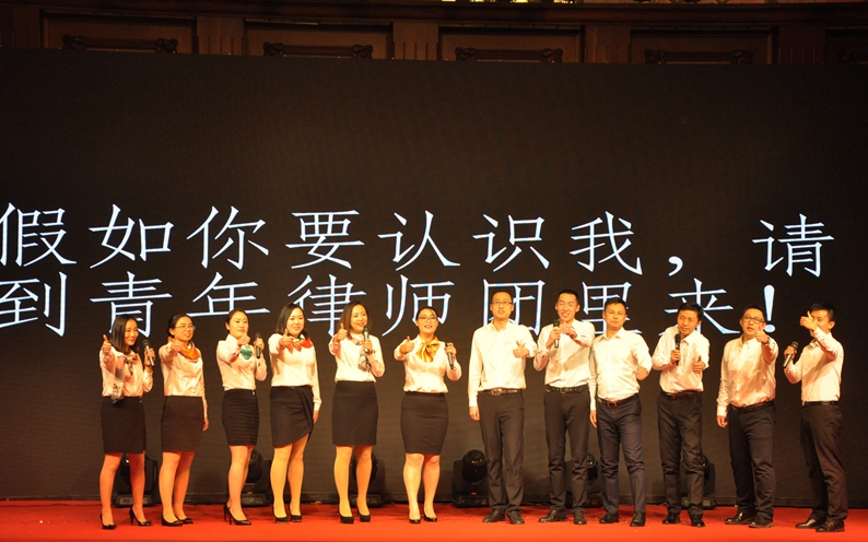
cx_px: 435
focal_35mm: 80
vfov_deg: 16.3
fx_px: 1892
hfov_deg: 25.8
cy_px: 272
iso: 1250
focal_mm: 52
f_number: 6.3
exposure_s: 1/160
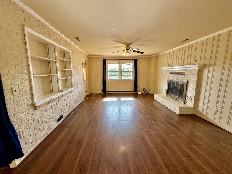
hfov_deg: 102.1
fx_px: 94
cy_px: 87
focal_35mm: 14
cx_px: 116
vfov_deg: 85.7
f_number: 2.2
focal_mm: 2.22
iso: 200
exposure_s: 1/120
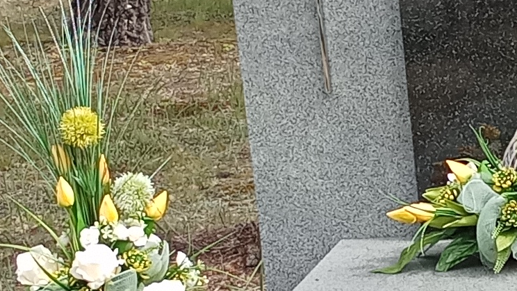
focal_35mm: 129
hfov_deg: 16.3
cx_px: 502
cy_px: 251
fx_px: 1769
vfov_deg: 9.4
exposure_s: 1/661
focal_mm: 2.79
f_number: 2
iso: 105
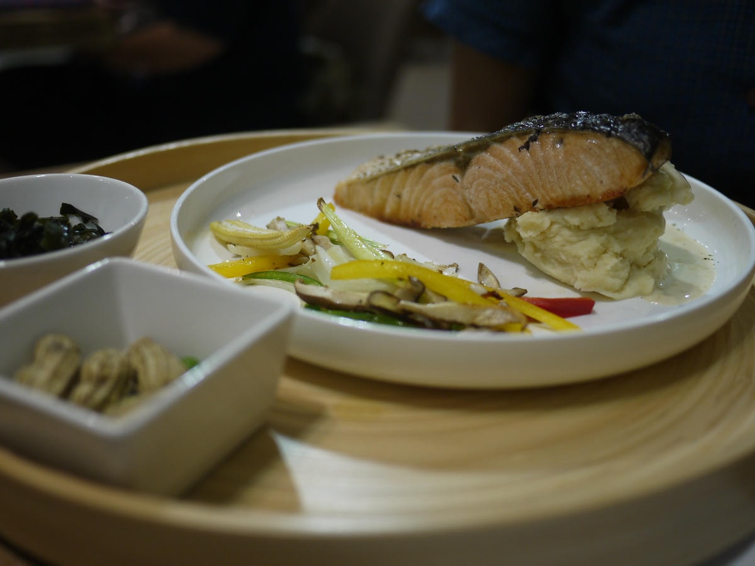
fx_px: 872
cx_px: 378
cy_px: 283
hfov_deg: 46.8
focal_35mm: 40
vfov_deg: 36.0
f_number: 1.7
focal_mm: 20
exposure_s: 1/160
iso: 160
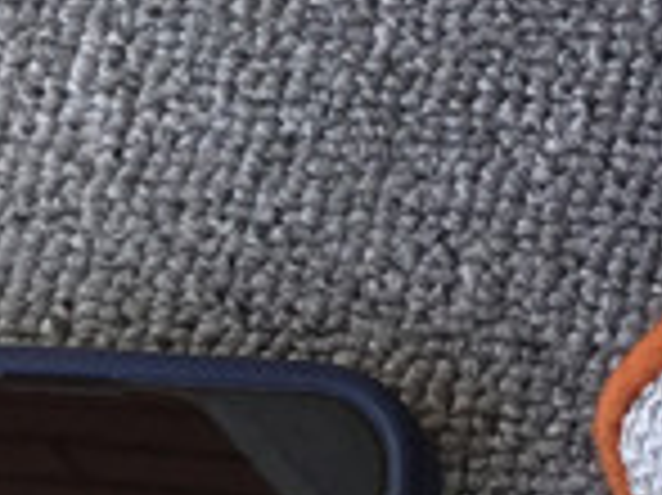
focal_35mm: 190
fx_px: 3631
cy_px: -623
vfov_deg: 7.4
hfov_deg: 9.0
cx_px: 1752
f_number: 2.4
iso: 25
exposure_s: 1/269
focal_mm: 3.3
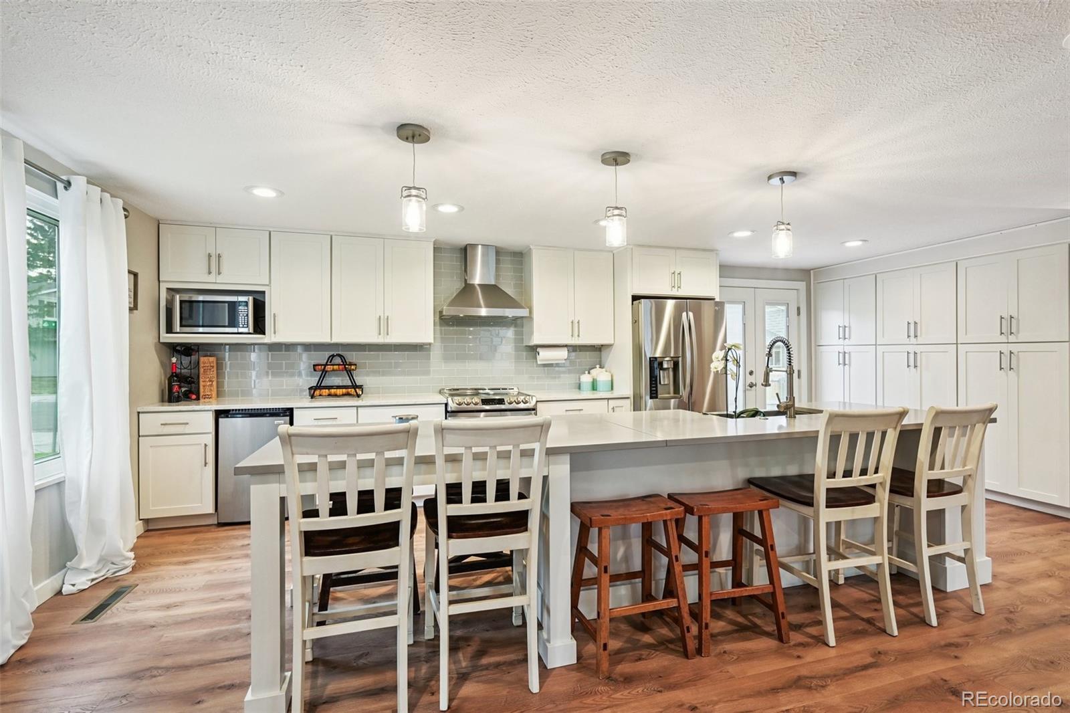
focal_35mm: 16
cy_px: 356
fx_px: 475
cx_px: 535
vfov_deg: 73.7
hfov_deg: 96.7
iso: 400
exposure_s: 1/5
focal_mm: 16
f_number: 10
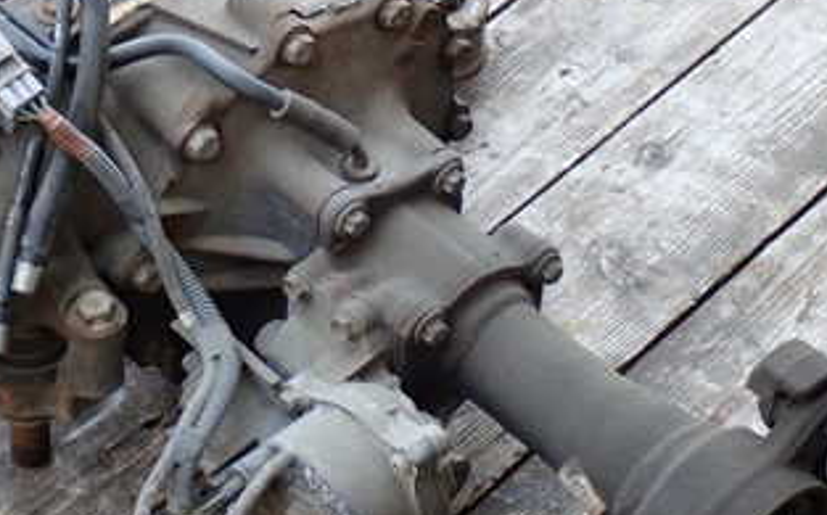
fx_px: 2657
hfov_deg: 17.7
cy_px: 280
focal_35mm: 118
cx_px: 383
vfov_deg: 11.1
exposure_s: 1/60
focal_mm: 10.35
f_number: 3.5
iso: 200
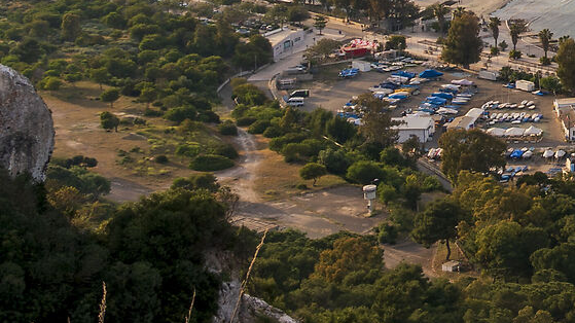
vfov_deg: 10.8
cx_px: 1062
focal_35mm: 108
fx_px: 1646
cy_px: -160
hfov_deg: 16.4
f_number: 9
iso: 100
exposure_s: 1/125
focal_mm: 24
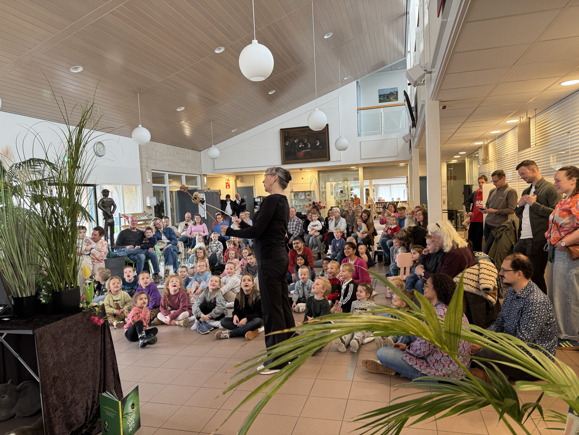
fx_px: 401
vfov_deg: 56.8
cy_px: 218
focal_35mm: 24
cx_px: 290
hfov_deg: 71.6
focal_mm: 6.76
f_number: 1.78
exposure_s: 1/50
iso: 125
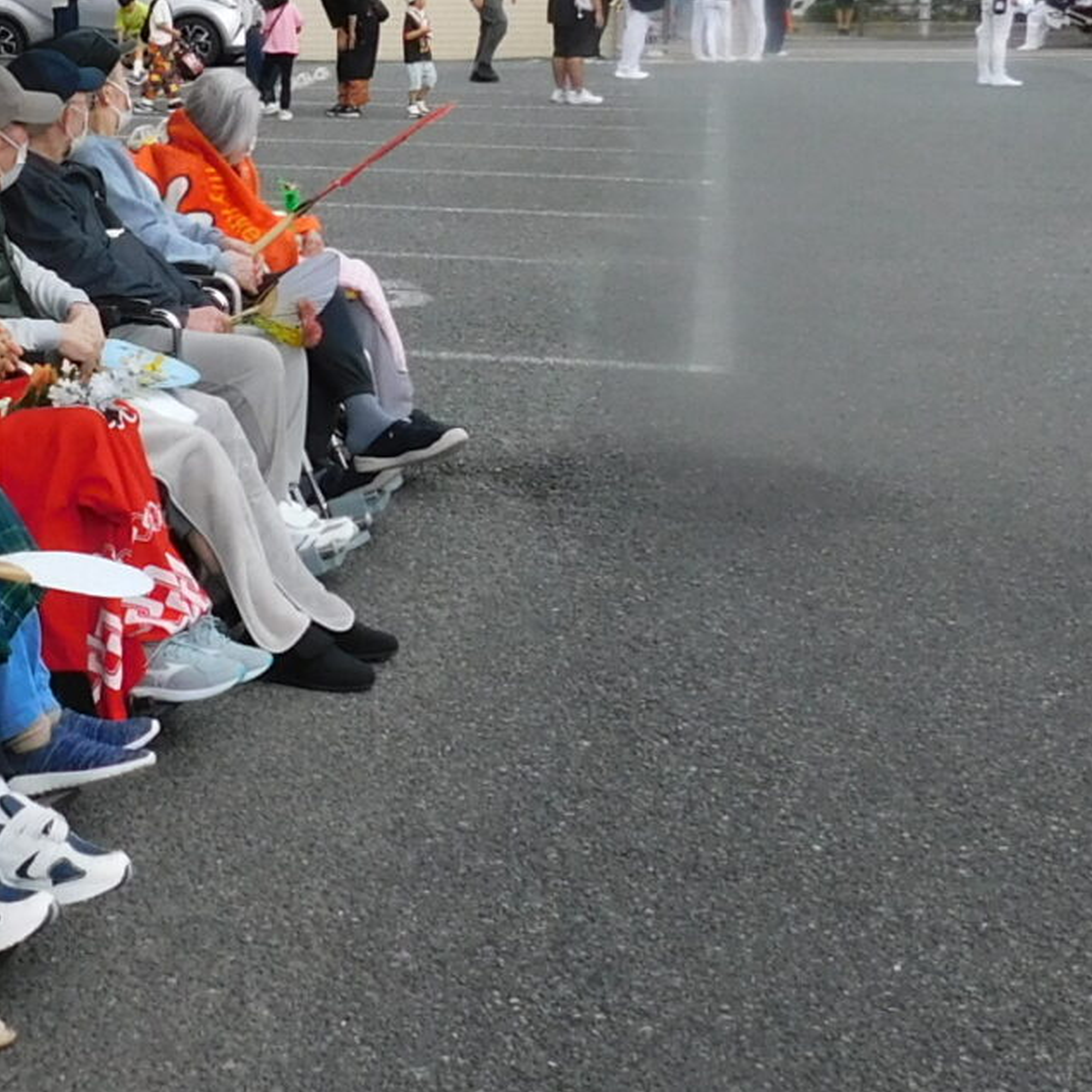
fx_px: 2927
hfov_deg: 19.8
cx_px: -224
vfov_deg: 21.0
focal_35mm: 82
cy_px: 315
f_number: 3
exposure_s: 1/500
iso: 125
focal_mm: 4
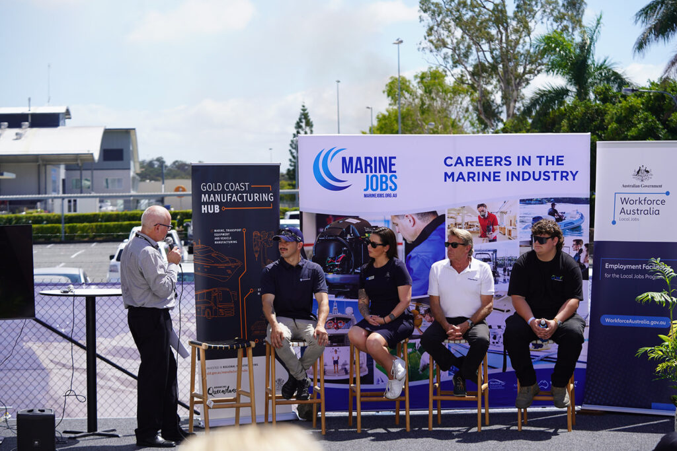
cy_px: 226
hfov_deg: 22.6
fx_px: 1693
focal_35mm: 90
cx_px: 338
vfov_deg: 15.2
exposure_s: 1/500
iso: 100
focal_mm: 90
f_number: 5
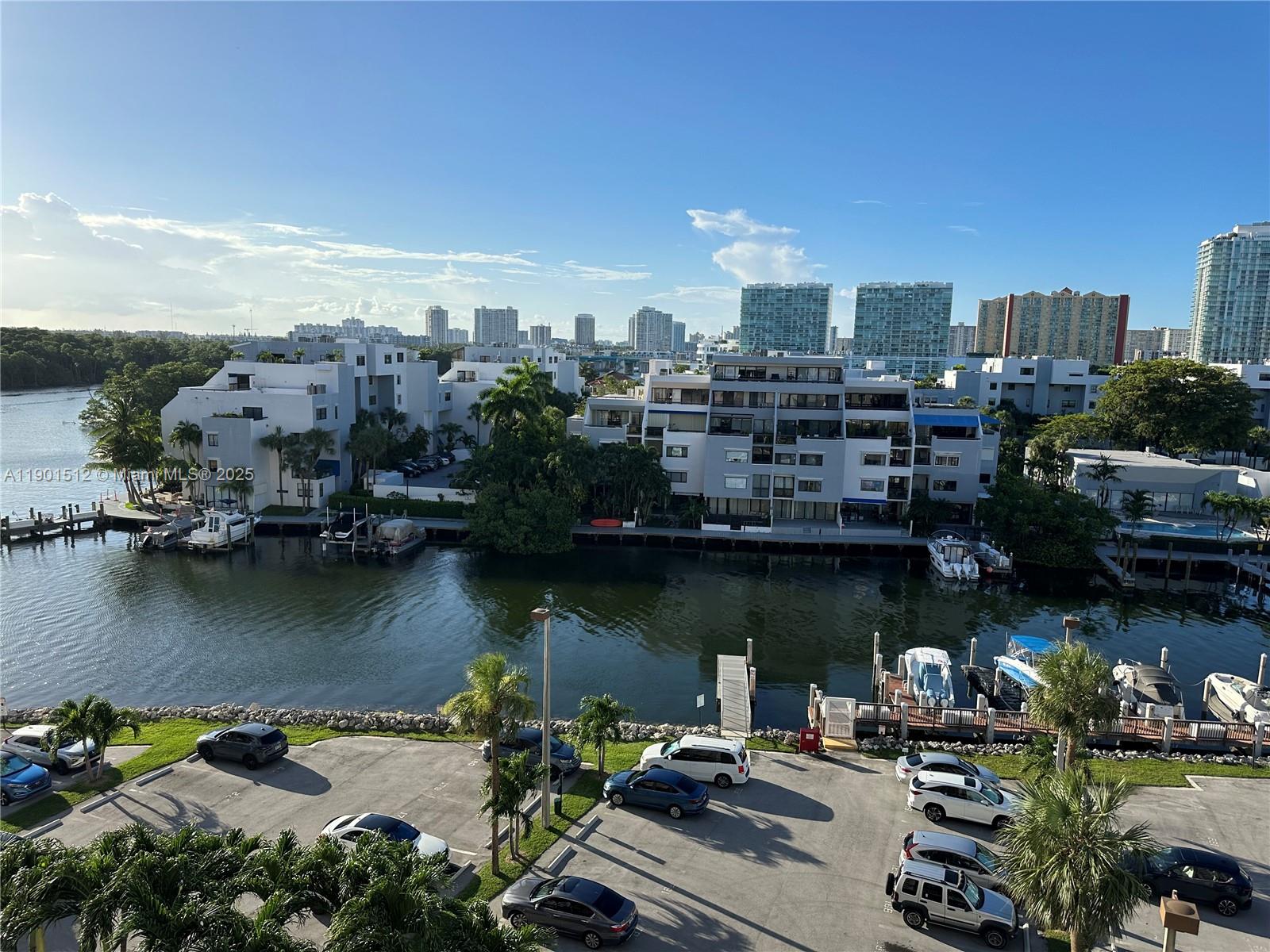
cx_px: 635
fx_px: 881
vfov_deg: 56.8
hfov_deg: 71.6
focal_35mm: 24
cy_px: 476
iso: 80
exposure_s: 1/3861
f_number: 1.78
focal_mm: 6.86
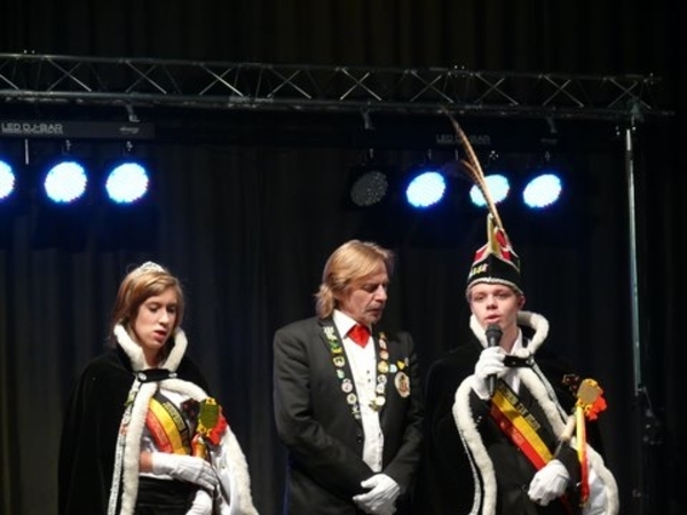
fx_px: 3374
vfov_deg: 8.7
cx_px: 344
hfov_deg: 11.6
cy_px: 258
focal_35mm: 170
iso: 200
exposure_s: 1/30
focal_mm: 35.9
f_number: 3.6
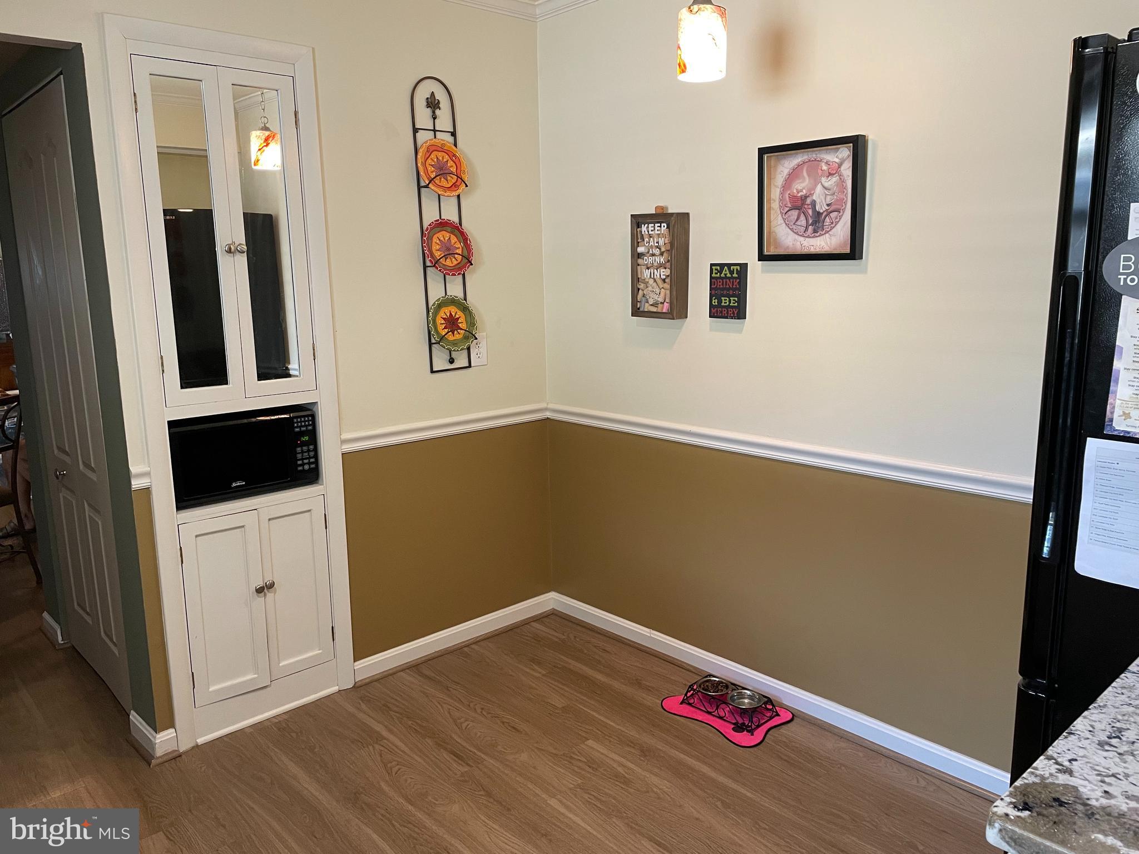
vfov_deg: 53.1
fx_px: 856
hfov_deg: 67.3
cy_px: 427
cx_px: 570
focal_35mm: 26
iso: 125
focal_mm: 4.2
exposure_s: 1/60
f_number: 1.6
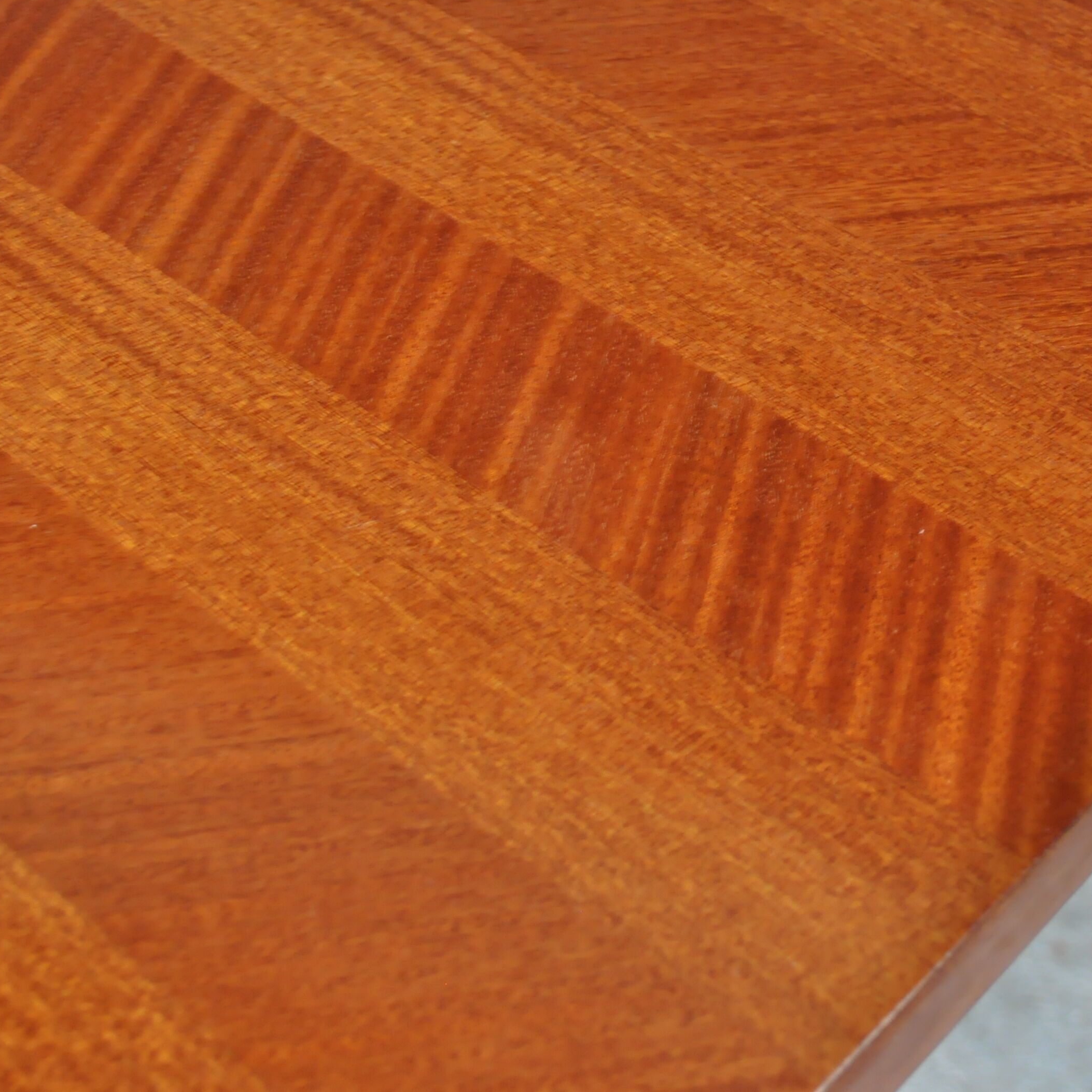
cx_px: 647
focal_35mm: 70
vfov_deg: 24.7
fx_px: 2498
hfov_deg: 24.6
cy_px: 539
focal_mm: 36
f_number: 5
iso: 1600
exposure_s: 1/10
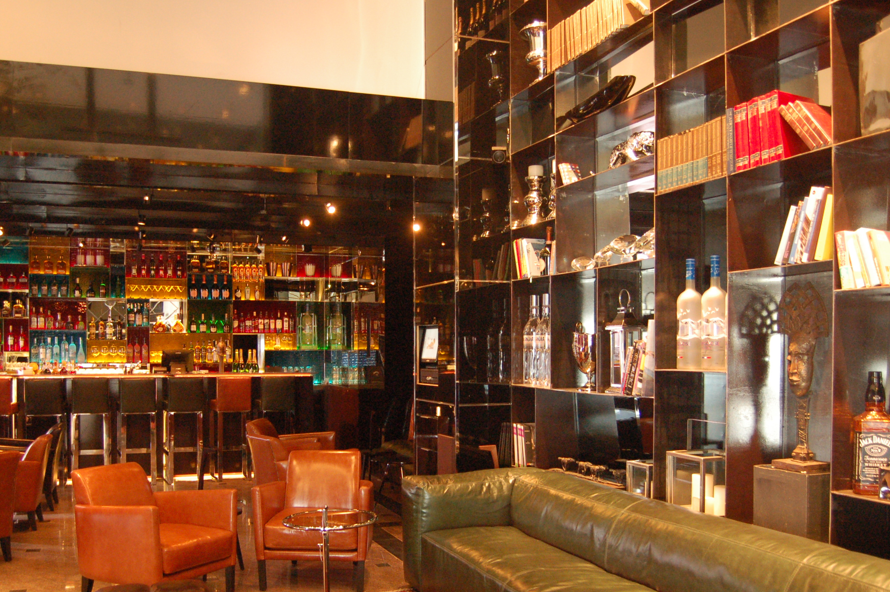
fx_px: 840
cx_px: 403
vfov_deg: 38.6
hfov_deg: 55.7
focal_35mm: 34
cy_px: 358
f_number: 3.5
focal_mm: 18
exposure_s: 1/10
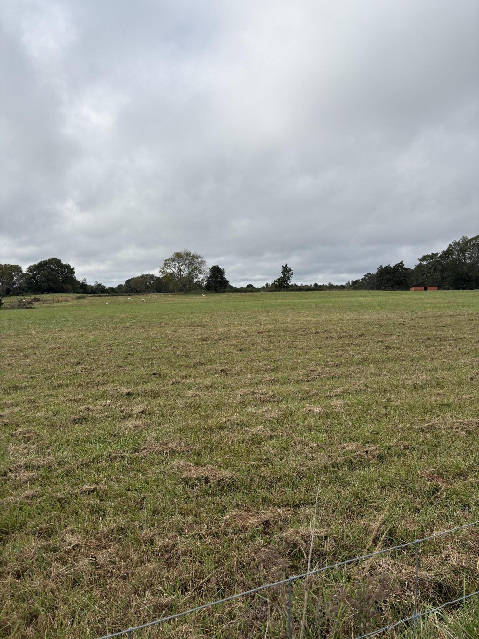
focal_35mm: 26
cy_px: 320
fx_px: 480
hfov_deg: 53.1
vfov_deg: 67.3
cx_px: 240
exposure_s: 1/6993
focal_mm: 5.96
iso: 50
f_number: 1.6
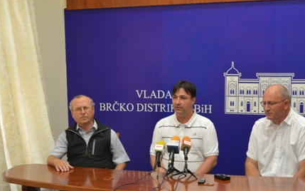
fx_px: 607
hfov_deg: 28.2
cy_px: 150
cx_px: 162
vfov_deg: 17.7
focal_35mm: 73
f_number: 4.8
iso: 400
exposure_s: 1/25
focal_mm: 32
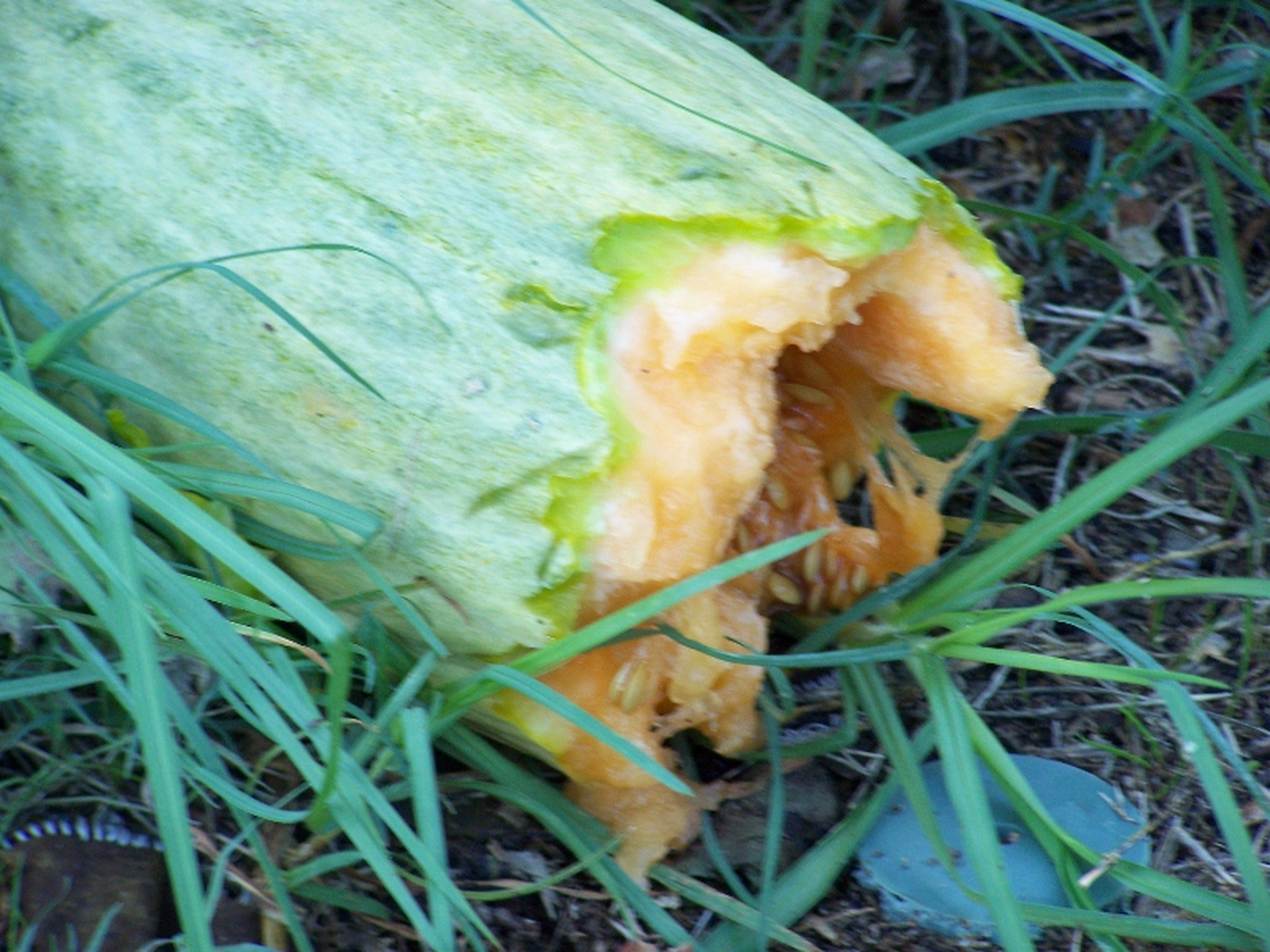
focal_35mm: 238
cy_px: 476
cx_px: 635
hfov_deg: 8.3
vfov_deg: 6.2
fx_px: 8732
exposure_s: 1/40
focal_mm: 39.5
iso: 160
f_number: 3.3
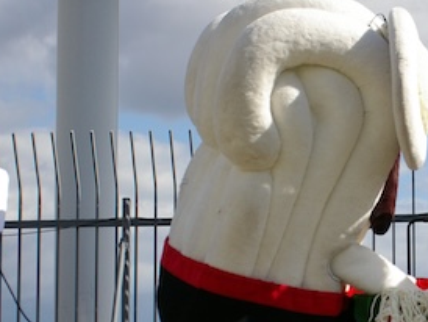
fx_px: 1559
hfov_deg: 15.4
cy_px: 237
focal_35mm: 126
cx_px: 389
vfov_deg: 11.8
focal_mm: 40
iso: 400
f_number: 4.5
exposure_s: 1/4000
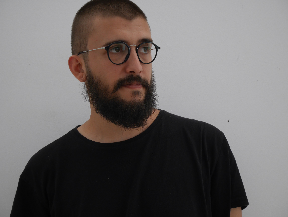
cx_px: 144
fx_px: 533
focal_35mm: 64
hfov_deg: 30.3
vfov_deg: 22.9
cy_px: 108
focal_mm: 32
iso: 640
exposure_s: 1/80
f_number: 5.6
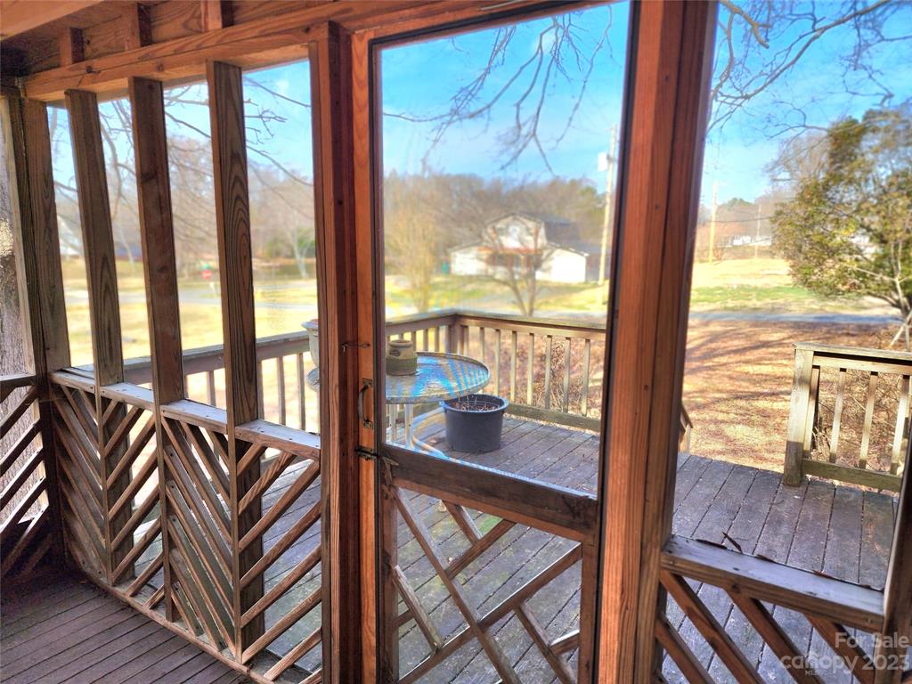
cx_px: 456
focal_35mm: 23
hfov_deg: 73.9
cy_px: 342
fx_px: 606
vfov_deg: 58.9
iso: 12
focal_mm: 6.4
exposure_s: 1/145
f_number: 1.8
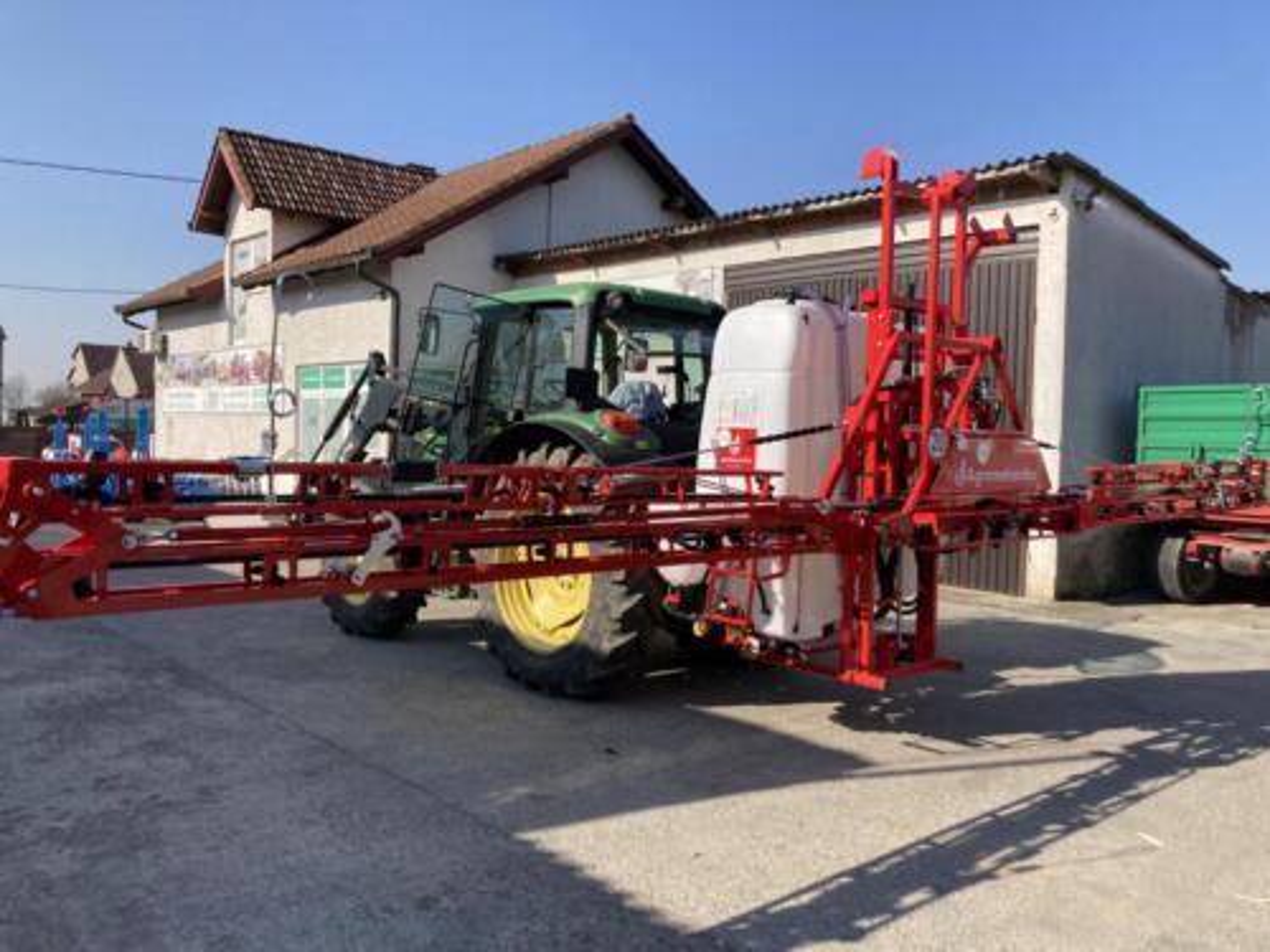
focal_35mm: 28
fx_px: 1027
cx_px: 635
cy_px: 476
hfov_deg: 63.4
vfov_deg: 49.7
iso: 20
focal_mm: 3.99
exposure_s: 1/1548
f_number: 1.8
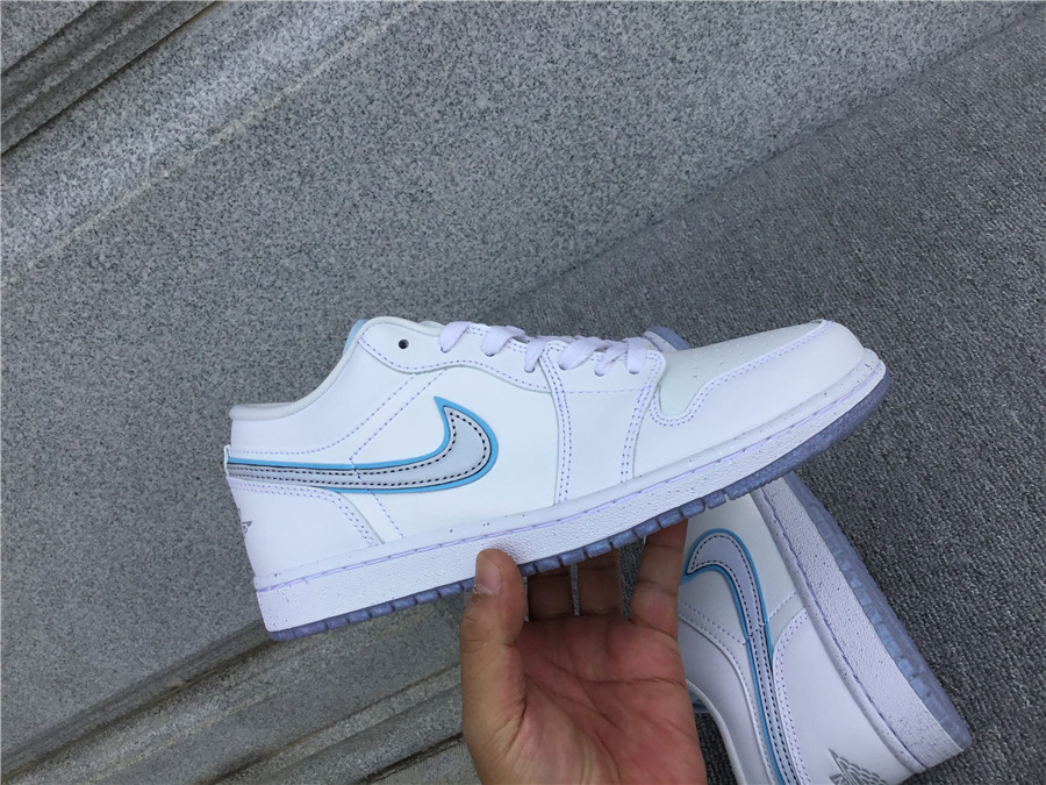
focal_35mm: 31
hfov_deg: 58.4
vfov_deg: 45.4
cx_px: 523
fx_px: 937
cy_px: 392
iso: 25
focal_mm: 3.3
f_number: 2.4
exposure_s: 1/769
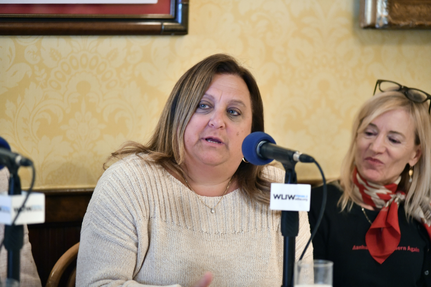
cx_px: 216
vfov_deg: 9.5
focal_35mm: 145
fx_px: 1736
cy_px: 144
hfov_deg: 14.2
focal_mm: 145
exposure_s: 1/40
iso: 5000
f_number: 3.2
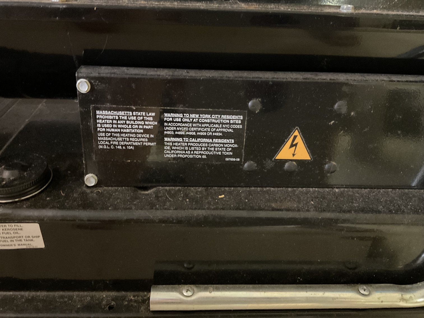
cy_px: 159
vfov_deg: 48.2
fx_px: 355
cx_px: 212
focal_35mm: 29
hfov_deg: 61.7
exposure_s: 1/15
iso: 640
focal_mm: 3
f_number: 1.8
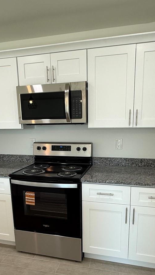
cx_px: 80
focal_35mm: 27
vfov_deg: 69.4
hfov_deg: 42.9
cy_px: 161
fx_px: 197
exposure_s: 1/120
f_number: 2.2
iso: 100
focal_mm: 2.22
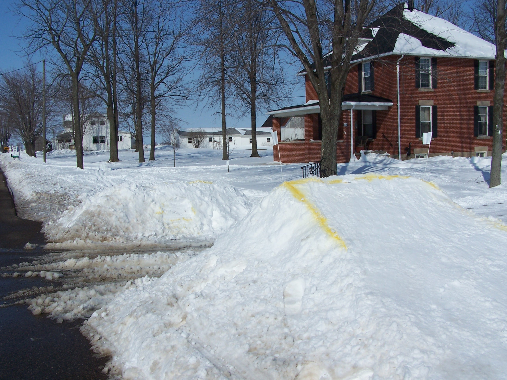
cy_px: 190
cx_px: 254
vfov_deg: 37.7
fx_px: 557
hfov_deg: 49.0
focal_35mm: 38
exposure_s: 1/1500
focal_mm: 6.3
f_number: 5.6
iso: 80
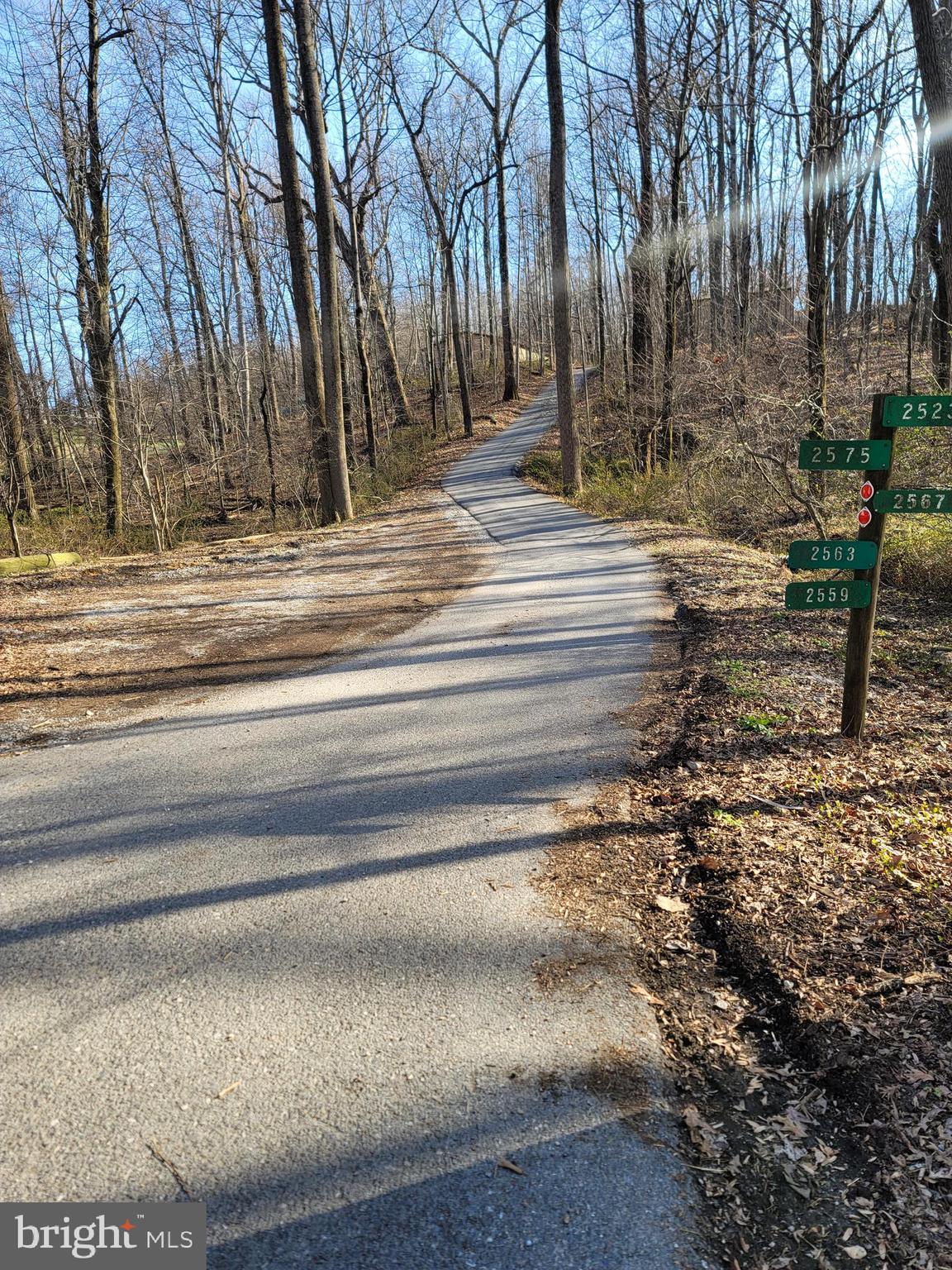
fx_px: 917
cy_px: 635
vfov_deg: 69.4
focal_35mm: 25
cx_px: 476
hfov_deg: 54.9
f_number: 1.8
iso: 20
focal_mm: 7
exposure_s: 1/210
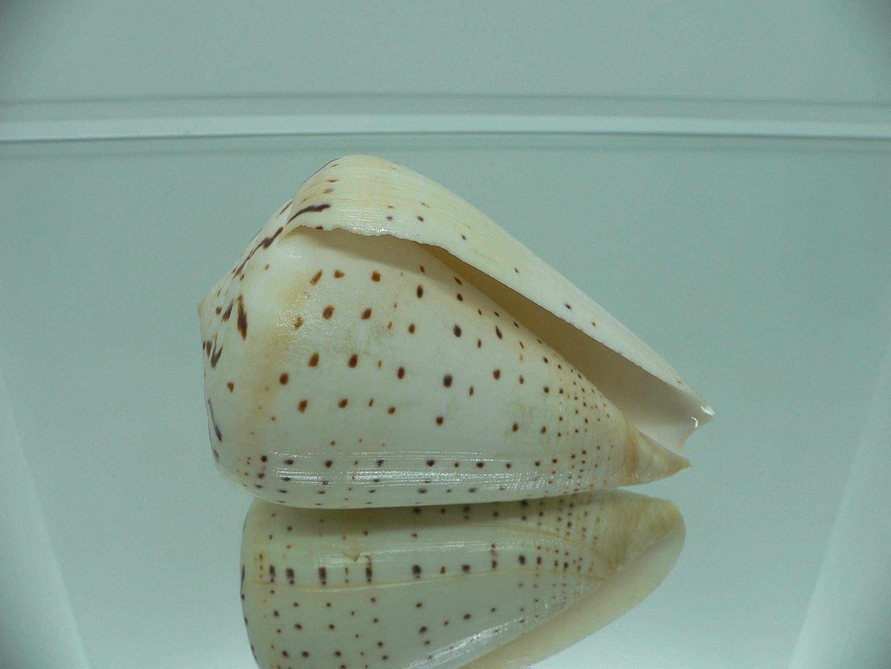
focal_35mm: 35
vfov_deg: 40.7
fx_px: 901
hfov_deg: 52.6
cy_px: 334
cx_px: 446
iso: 80
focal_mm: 4.6
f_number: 2.8
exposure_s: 1/80
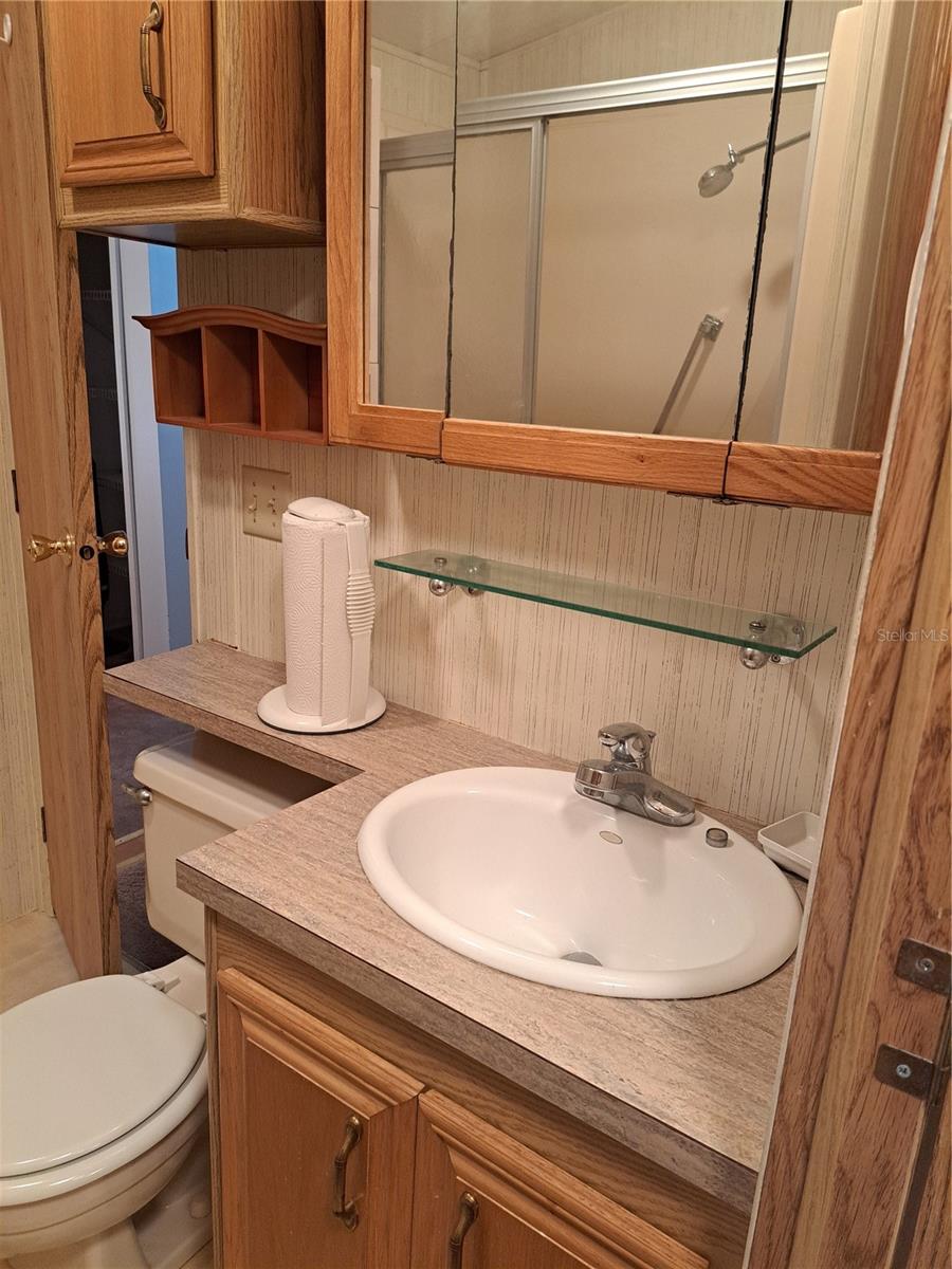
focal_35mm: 24
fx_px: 880
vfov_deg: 71.6
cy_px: 634
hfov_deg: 56.8
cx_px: 476
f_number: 1.8
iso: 250
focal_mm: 5.23
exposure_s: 1/60
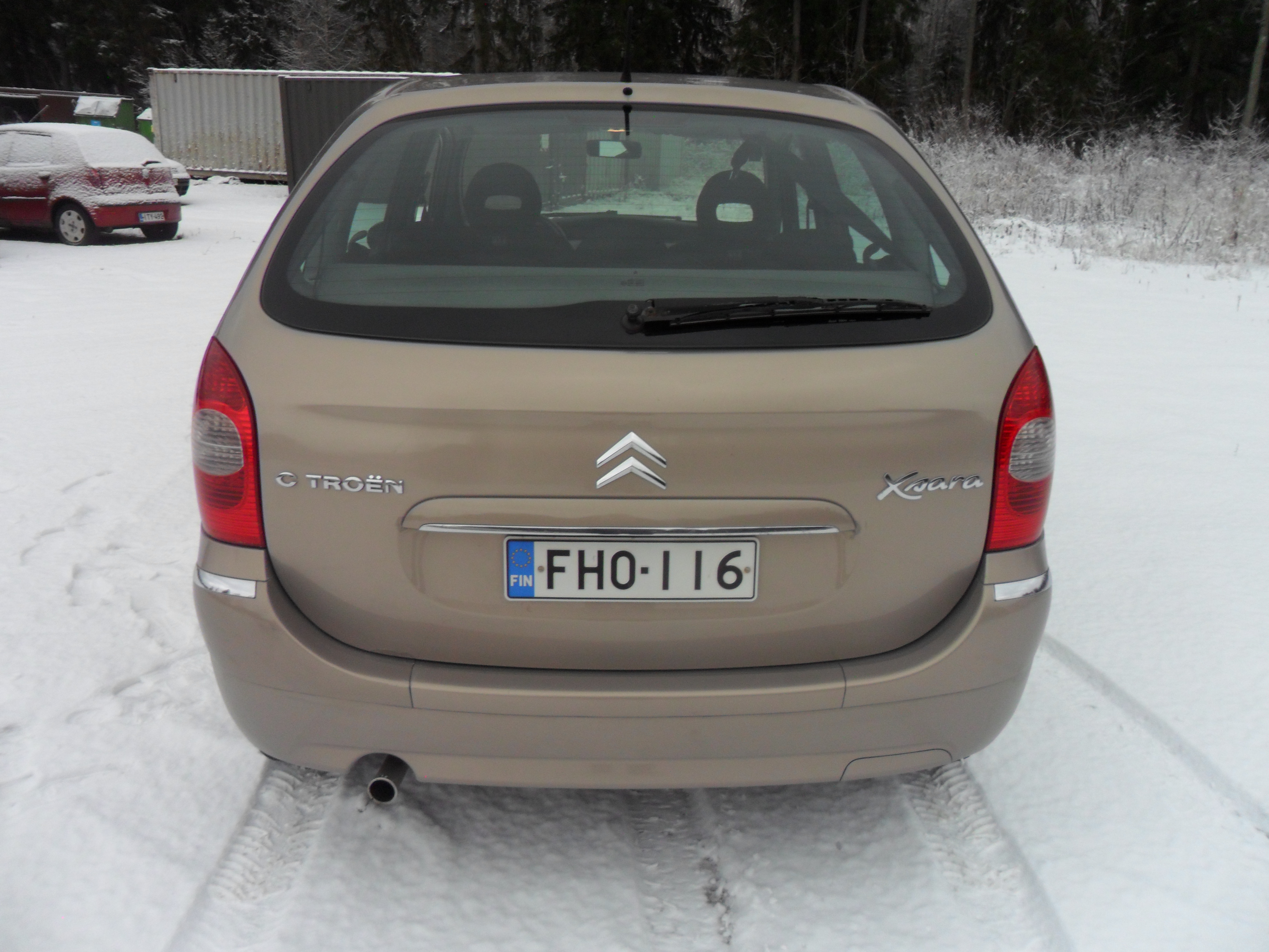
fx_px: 990
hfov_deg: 65.3
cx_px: 634
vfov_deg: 51.4
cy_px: 476
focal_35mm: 27
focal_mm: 4.9
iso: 80
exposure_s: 1/90
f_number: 3.5
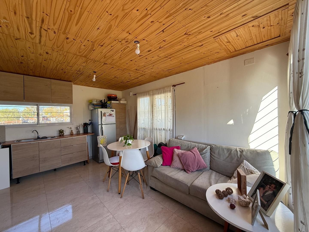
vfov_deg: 85.7
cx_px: 154
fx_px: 125
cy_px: 116
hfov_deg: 102.1
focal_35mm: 14
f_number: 2.2
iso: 50
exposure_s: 1/151
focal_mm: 2.22
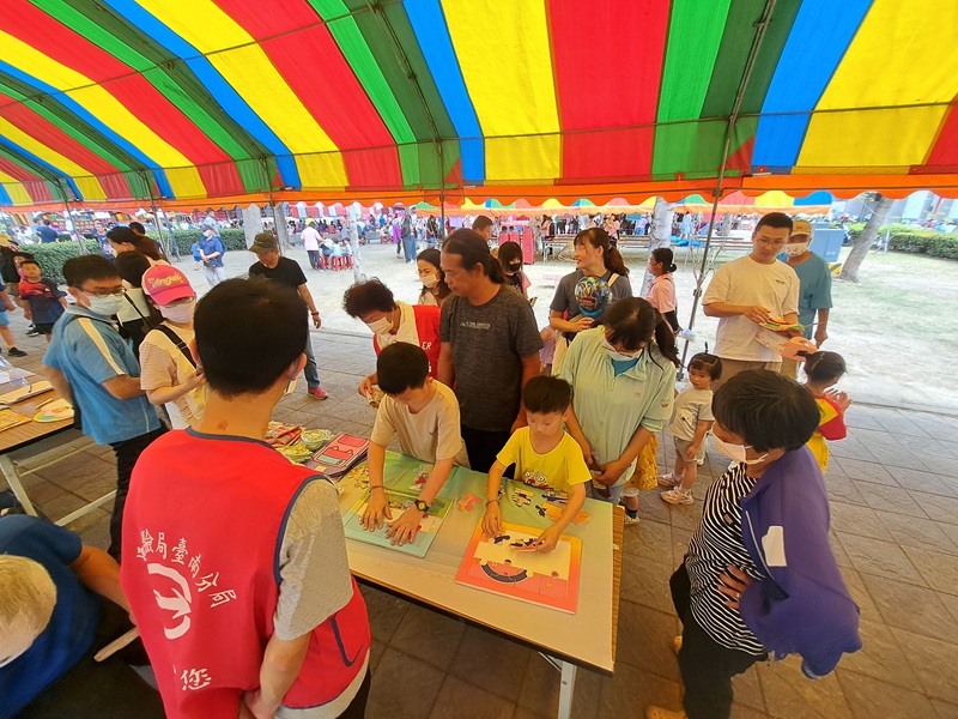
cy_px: 360
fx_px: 360
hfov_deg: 106.2
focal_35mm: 13
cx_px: 479
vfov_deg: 89.9
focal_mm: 1.74
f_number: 2.2
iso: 50
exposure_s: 1/129
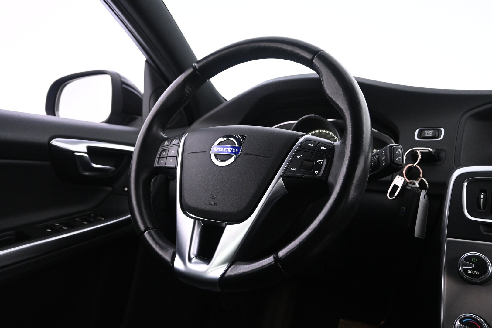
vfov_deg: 44.6
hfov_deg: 63.2
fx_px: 400
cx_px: 246
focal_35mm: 29
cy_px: 164
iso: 2500
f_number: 3.8
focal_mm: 19.5
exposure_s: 1/30
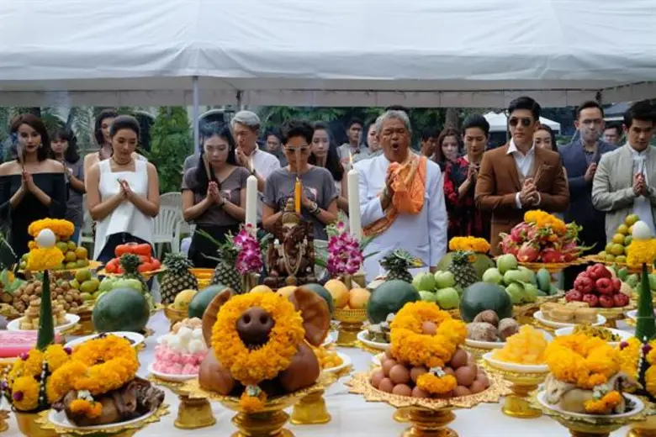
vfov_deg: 30.5
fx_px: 802
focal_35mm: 44
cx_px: 328
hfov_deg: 44.5
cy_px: 218
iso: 400
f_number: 6.4
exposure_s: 1/400
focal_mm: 29.5
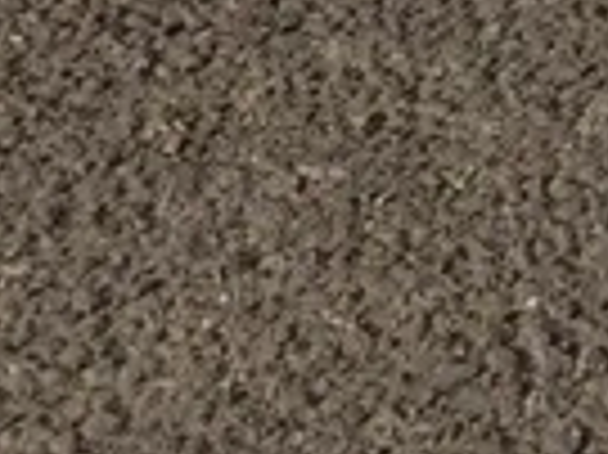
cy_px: -1169
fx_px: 2983
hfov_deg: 9.8
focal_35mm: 170
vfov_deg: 7.2
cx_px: 1590
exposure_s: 1/5000
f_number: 1.6
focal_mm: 6.55
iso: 50
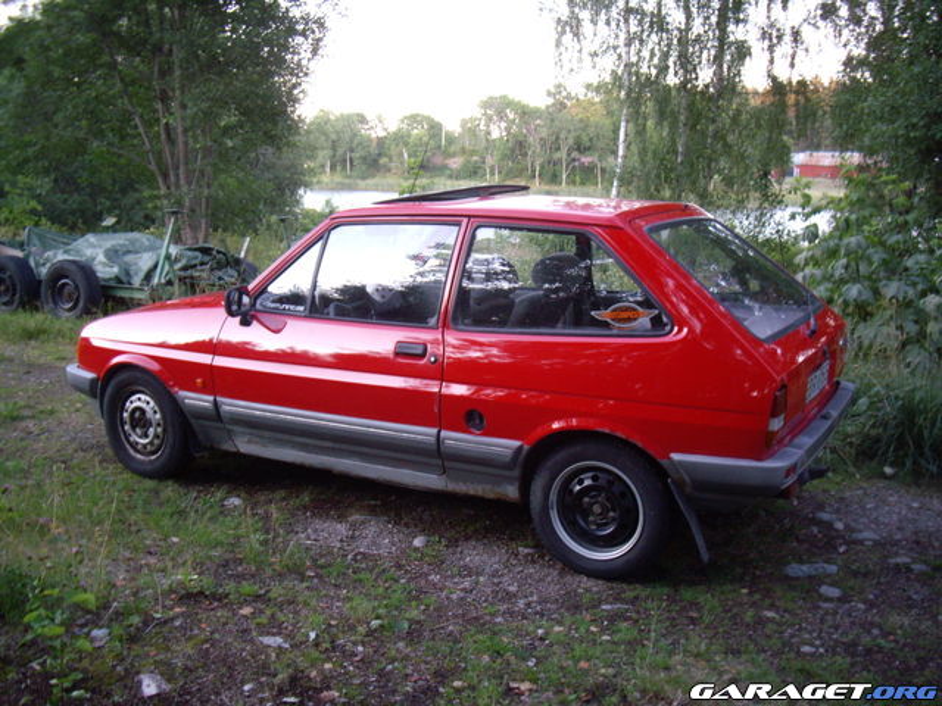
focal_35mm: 38
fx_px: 1034
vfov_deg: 37.7
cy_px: 353
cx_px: 471
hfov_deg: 49.0
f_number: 2.8
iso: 400
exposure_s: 1/30
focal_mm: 7.9
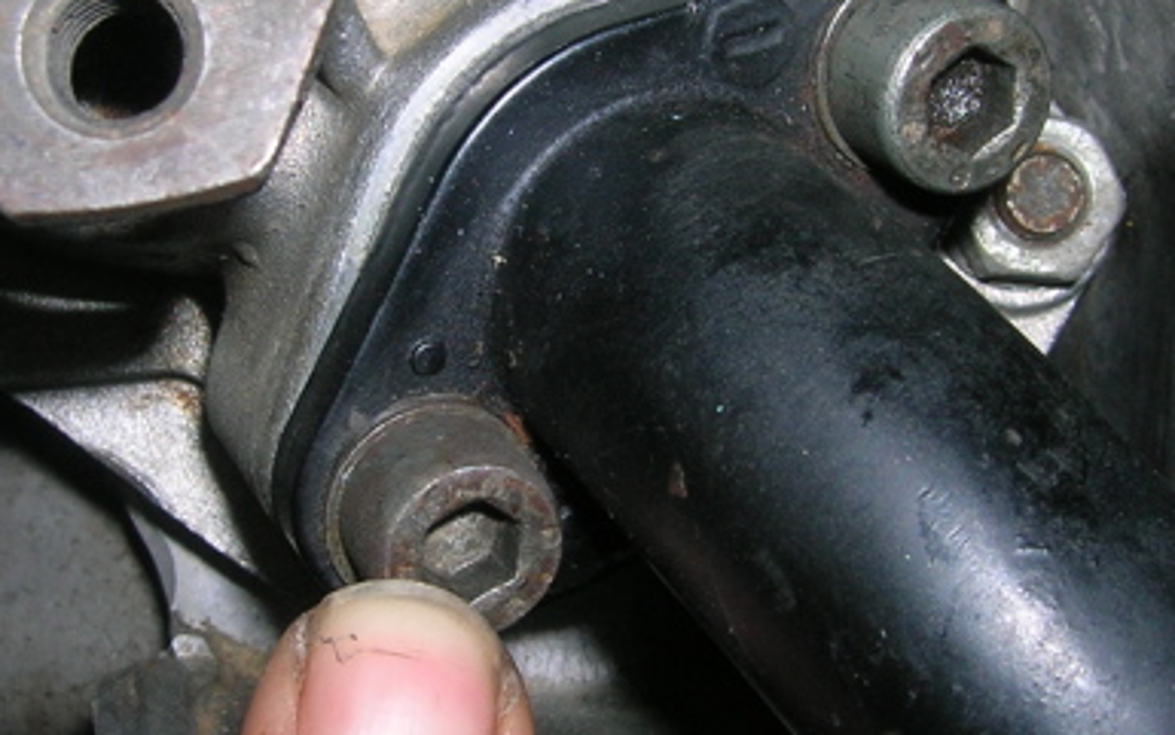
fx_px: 2243
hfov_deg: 29.4
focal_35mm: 70
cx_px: 572
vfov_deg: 18.6
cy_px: 322
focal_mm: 5.7
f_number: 4.9
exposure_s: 1/60.1
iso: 50
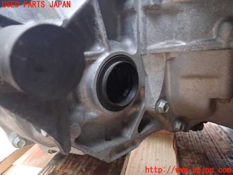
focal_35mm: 30
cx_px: 116
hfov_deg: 60.0
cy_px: 88
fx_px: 202
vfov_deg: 46.8
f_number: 2.3
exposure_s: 1/15
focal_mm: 5.4
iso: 800
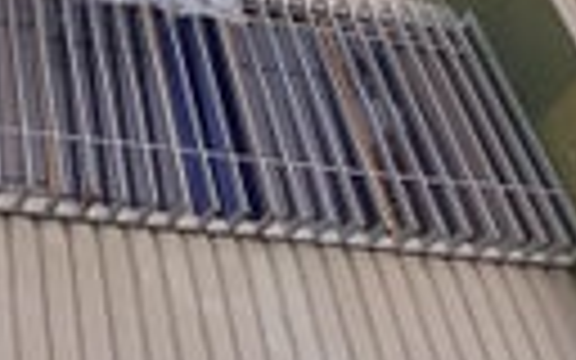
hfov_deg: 27.7
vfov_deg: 16.3
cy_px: -261
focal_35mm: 69
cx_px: -27
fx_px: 1083
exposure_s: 1/50
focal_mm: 1.42
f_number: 2.2
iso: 80
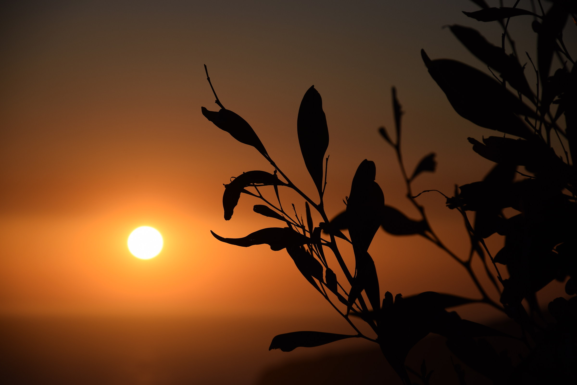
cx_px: 288
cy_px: 192
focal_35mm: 158
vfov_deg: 8.7
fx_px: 2524
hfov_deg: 13.0
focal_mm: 105
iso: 100
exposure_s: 1/1250
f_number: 6.3
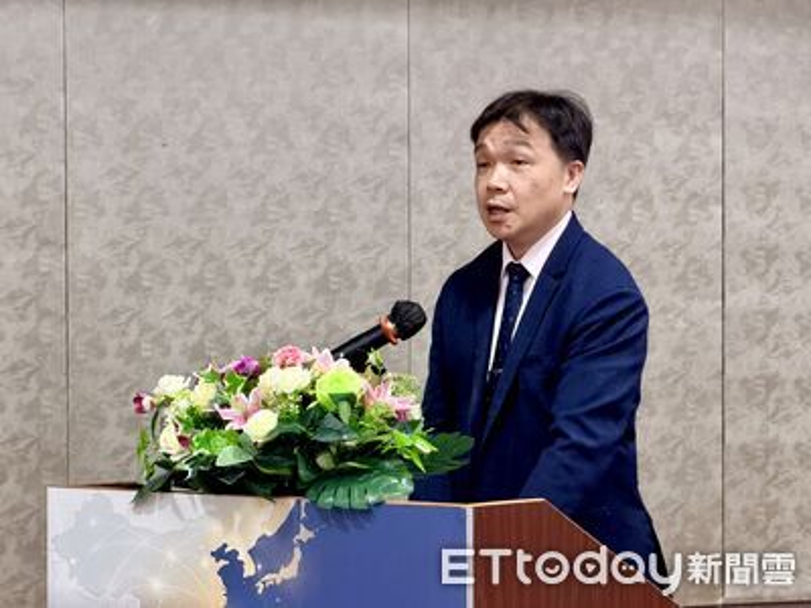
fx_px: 2343
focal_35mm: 100
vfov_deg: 14.8
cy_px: 304
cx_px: 406
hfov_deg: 19.6
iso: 250
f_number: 2.8
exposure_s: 1/60
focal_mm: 16.89
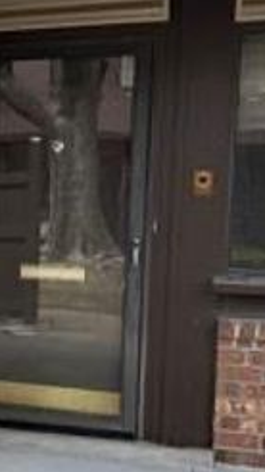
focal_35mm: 71
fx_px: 889
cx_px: -167
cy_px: 254
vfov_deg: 29.8
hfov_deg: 15.3
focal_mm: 6.76
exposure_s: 1/920
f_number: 1.78
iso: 80
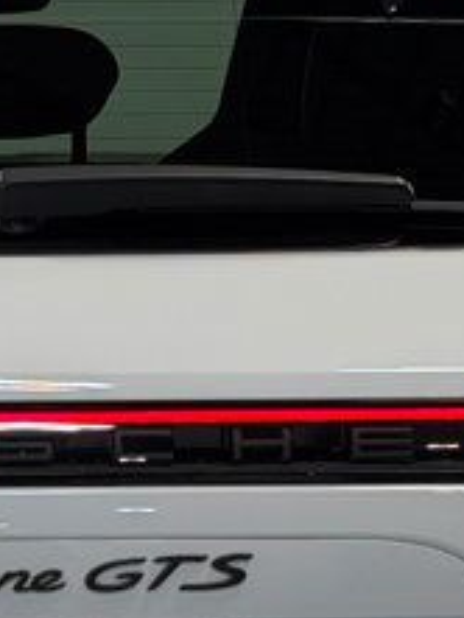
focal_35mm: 222
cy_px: 682
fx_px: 3964
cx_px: -31
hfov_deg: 6.7
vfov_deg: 8.8
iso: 64
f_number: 1.78
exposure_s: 1/382
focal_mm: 6.76
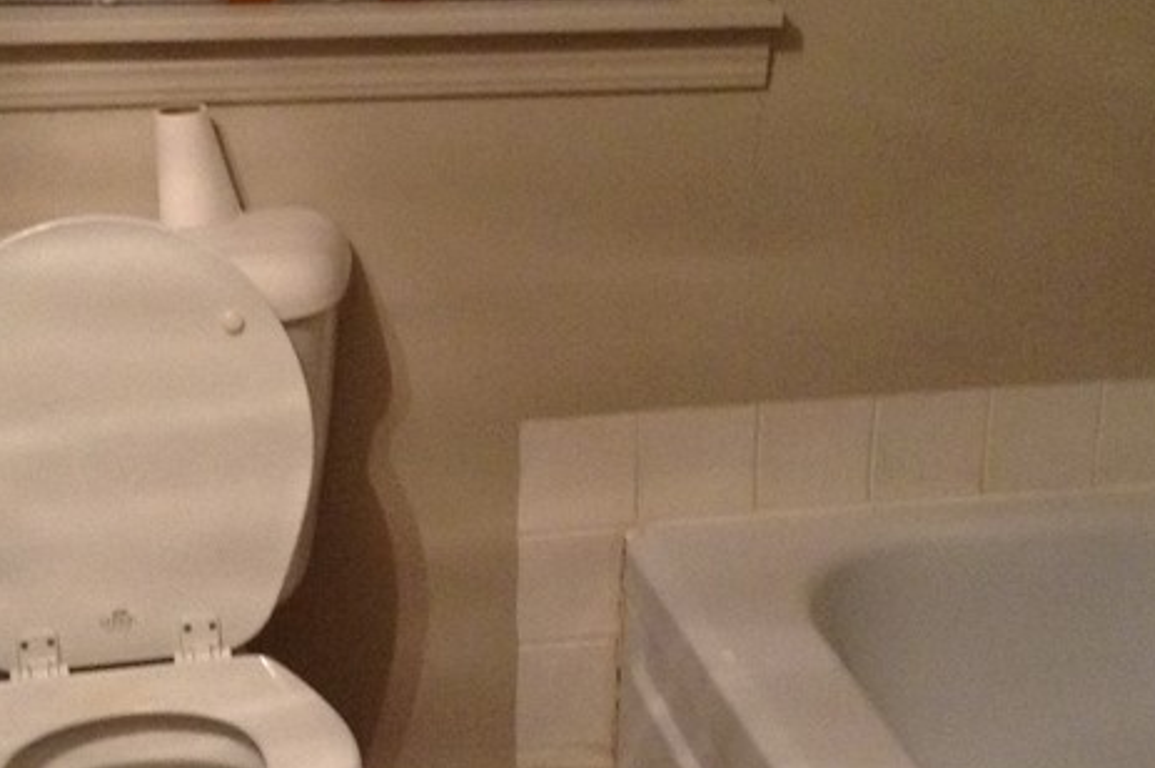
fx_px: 2437
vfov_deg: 17.9
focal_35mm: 76
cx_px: 511
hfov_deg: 26.7
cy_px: 357
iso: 200
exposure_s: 1/24
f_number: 2.4
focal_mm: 3.3
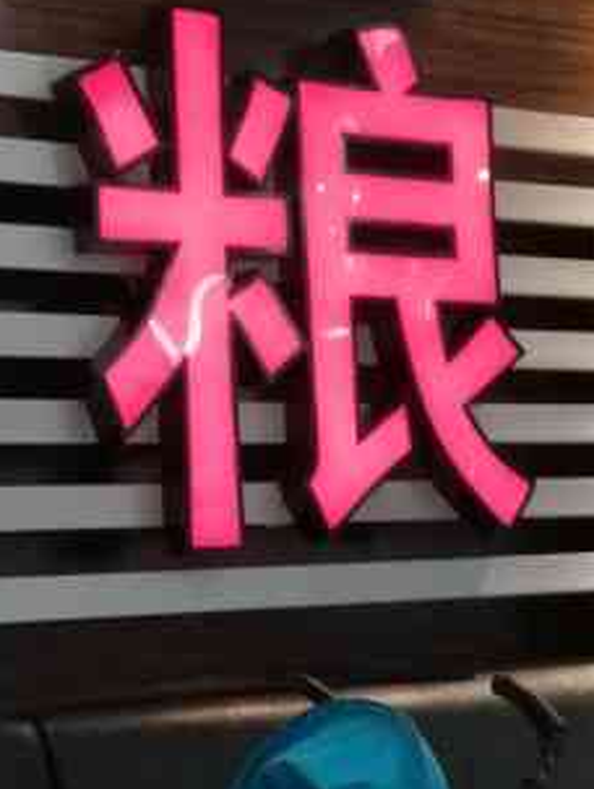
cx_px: 177
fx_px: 1827
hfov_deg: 18.4
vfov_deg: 24.3
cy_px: 514
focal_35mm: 80
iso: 500
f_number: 2.2
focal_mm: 3.83
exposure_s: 1/20
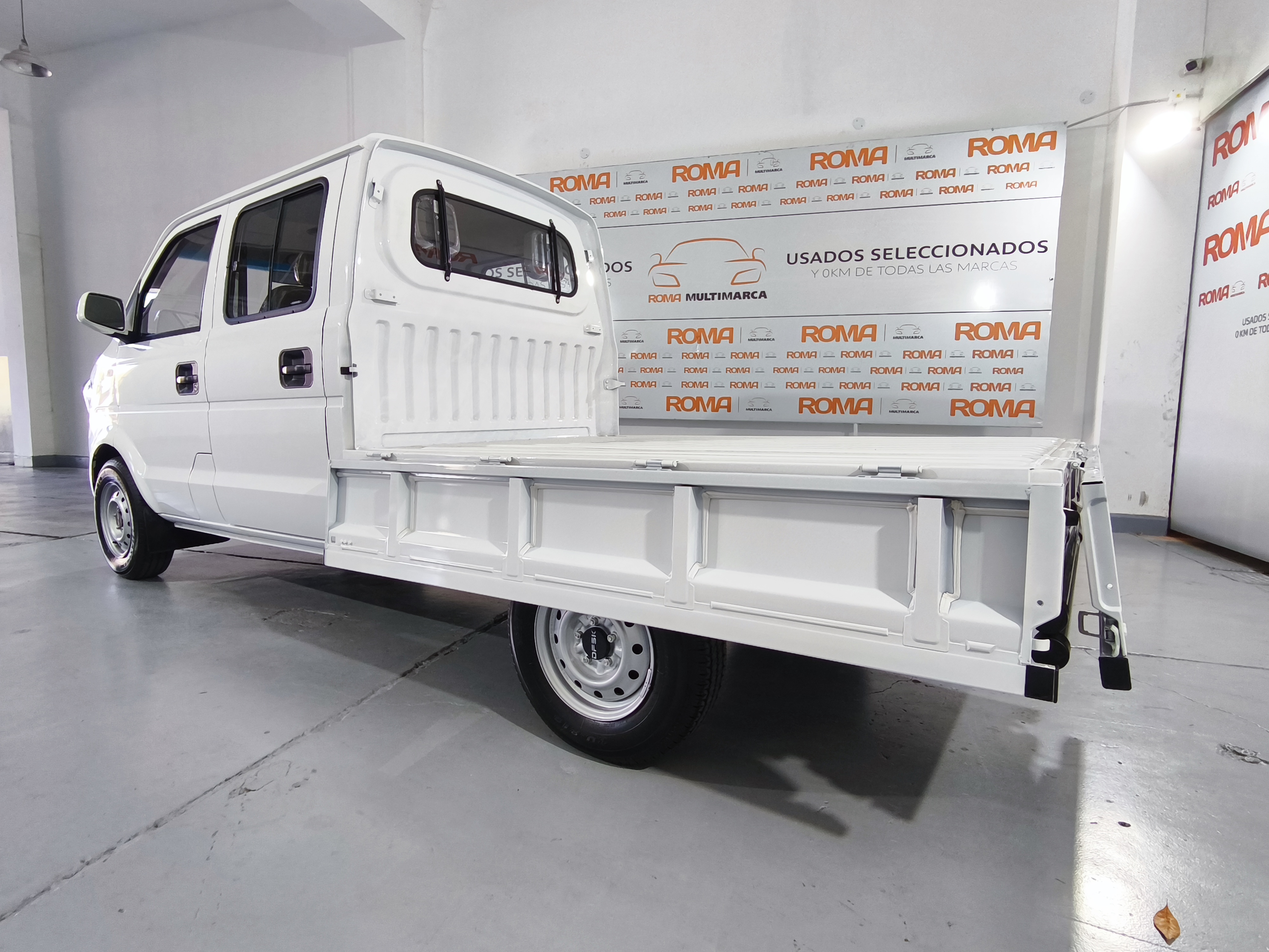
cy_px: 476
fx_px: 697
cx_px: 634
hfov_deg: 84.7
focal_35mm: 19
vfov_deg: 68.7
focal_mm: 1.91
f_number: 2.2
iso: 80
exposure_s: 1/50
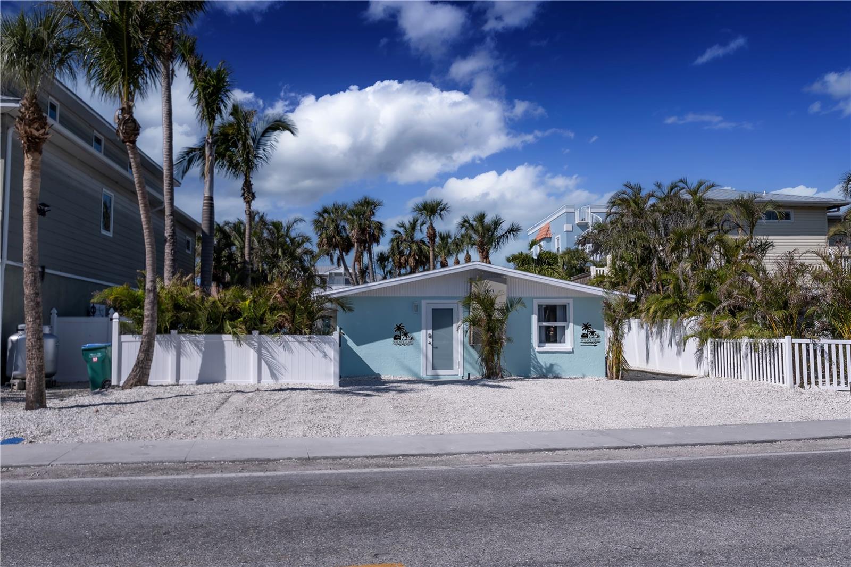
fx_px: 685
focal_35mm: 29
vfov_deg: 44.9
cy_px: 284
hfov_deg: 63.7
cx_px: 426
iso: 100
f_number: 8
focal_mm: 19
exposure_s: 1/1000
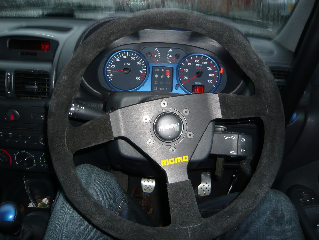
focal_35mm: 28
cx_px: 160
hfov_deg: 63.4
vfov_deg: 49.7
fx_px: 258
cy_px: 120
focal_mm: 4.6
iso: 100
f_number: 2.8
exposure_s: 1/30
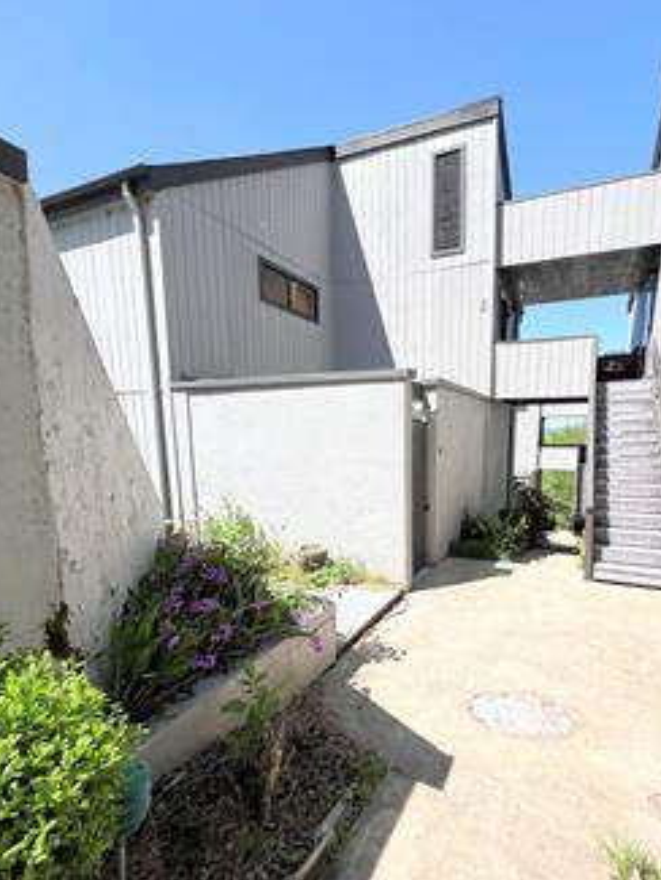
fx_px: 407
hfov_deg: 77.5
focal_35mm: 16
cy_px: 493
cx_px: 385
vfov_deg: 94.0
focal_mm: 1.57
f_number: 1.8
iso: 32
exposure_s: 1/1946
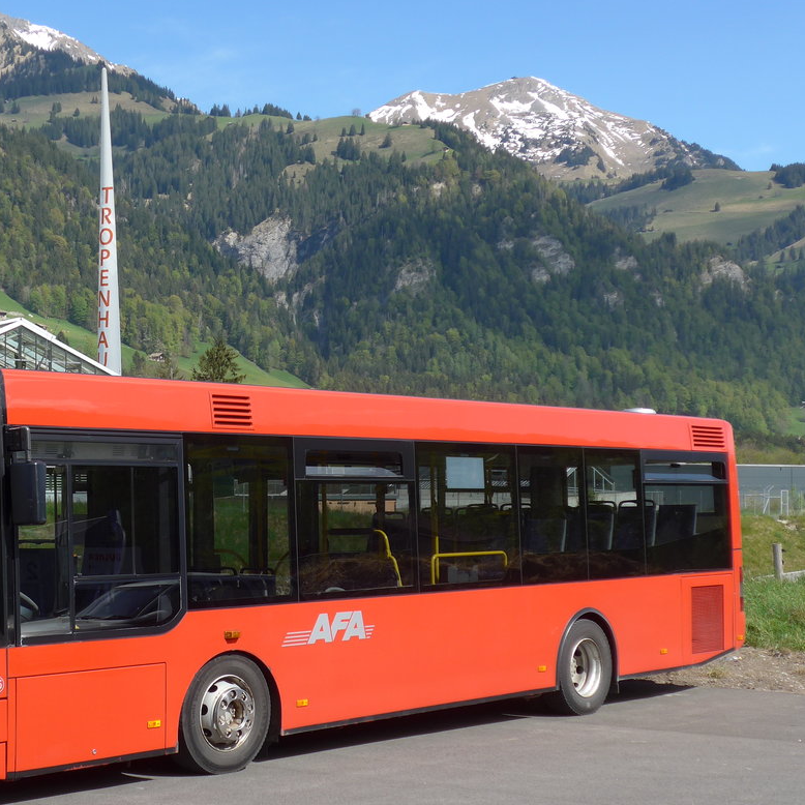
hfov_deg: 28.2
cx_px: 204
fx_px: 1579
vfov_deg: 28.6
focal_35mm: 60
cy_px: 451
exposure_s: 1/1300
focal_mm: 9
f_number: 2.8
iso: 80
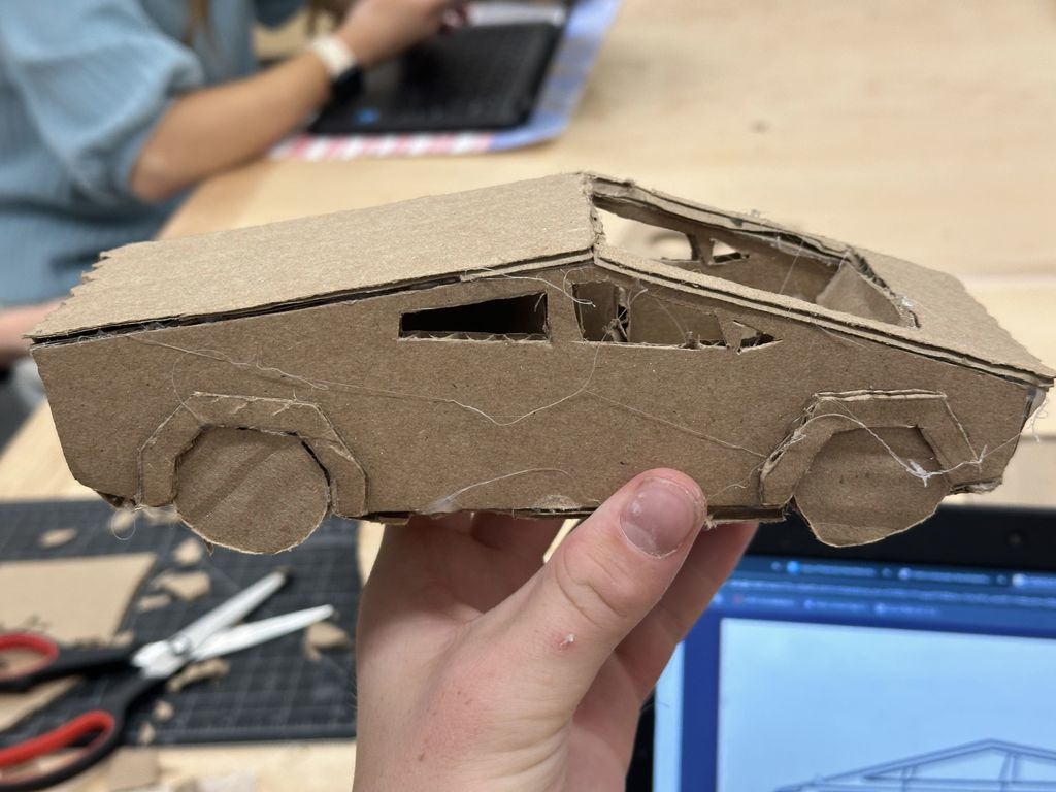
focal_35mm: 48
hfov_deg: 39.7
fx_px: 1464
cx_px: 528
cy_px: 396
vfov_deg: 30.3
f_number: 1.78
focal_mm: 6.86
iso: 100
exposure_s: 1/60
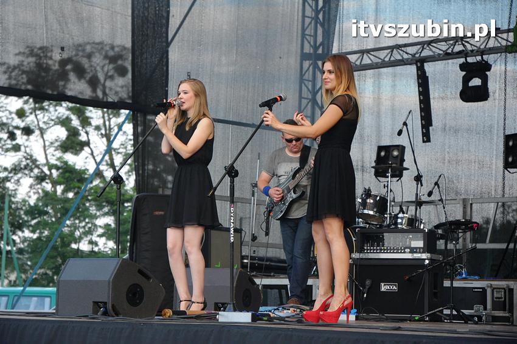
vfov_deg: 13.0
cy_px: 172
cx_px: 258
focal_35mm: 105
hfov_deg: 19.5
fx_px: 1506
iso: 1250
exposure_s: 1/400
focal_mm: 70
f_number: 5
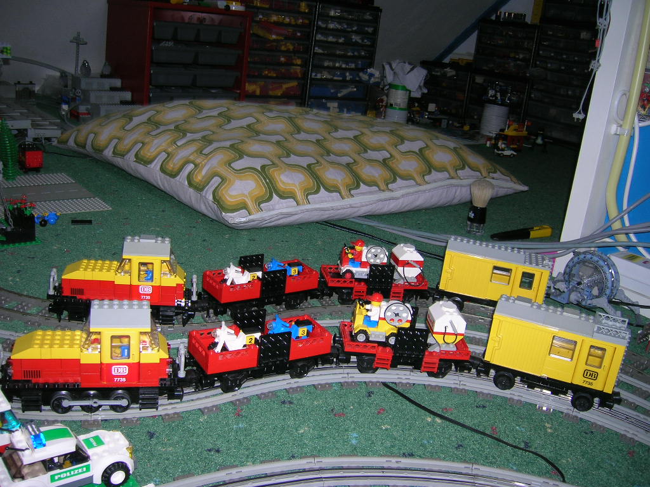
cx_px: 325
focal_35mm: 34
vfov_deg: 41.8
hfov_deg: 54.0
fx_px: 638
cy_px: 244
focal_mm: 5.7
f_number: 2.9
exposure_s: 1/60.1
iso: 50
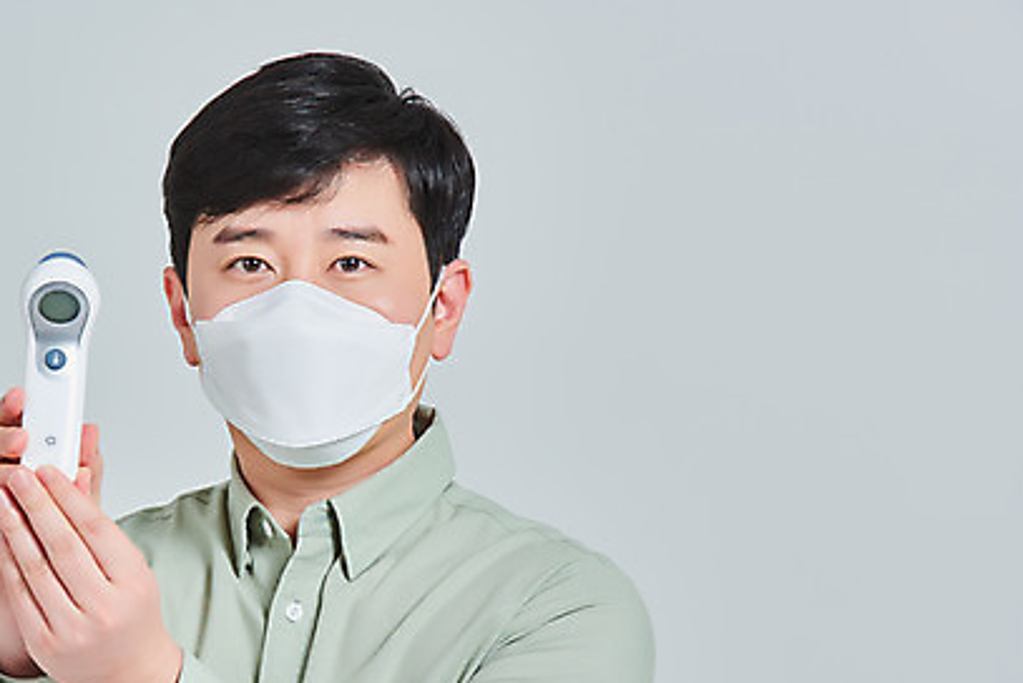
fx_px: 7109
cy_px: 475
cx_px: 285
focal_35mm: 250
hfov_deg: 8.2
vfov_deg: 5.5
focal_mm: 170
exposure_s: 1/125
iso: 100
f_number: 14
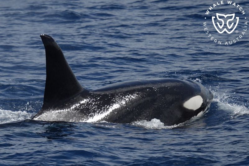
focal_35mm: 537
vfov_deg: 2.6
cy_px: 83
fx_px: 3713
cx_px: 124
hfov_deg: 3.8
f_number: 6.3
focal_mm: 536.9
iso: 640
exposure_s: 1/6400
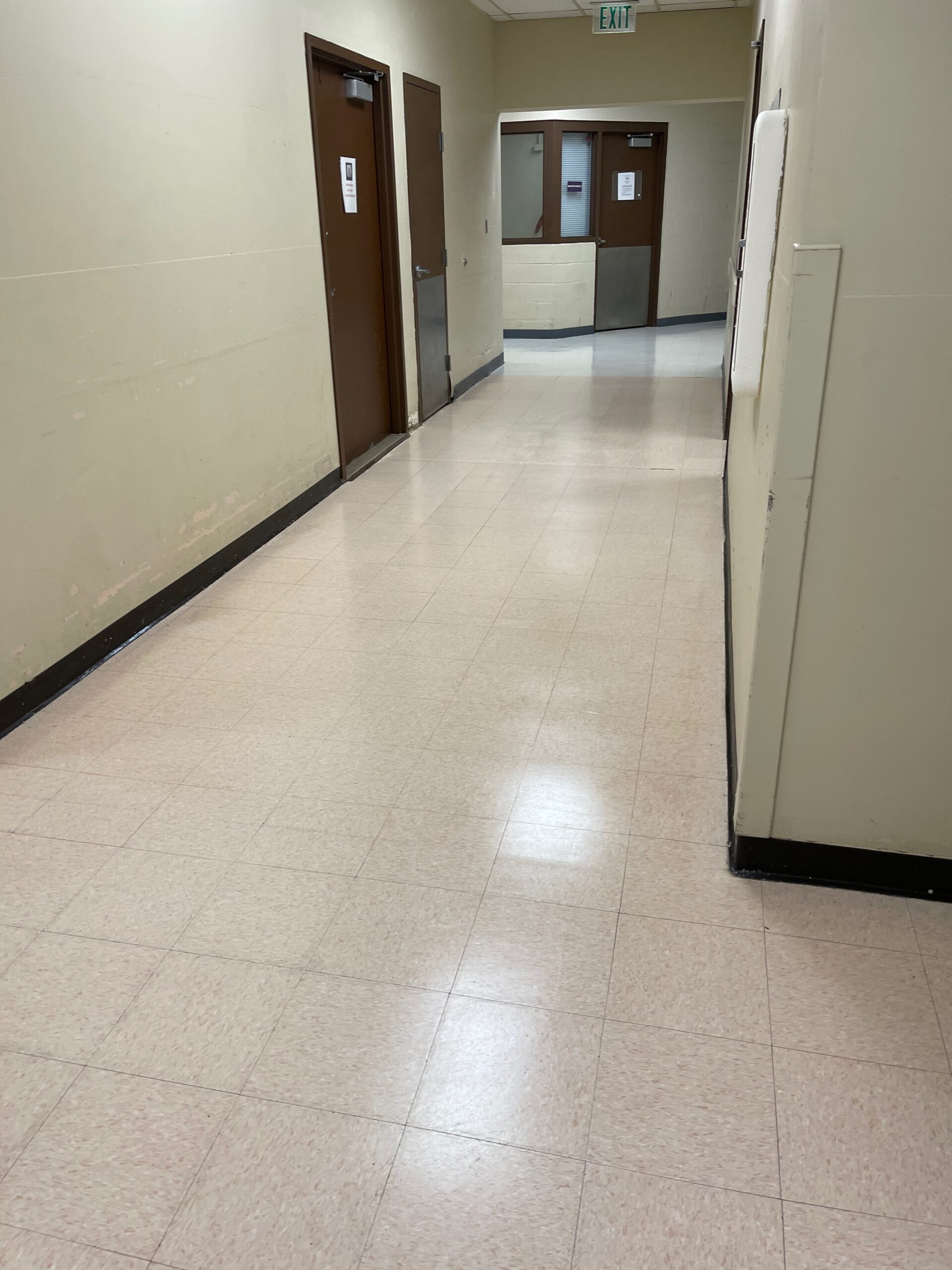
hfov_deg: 53.1
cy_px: 635
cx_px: 476
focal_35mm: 26
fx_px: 953
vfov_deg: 67.3
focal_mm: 5.1
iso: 100
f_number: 1.6
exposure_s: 1/120
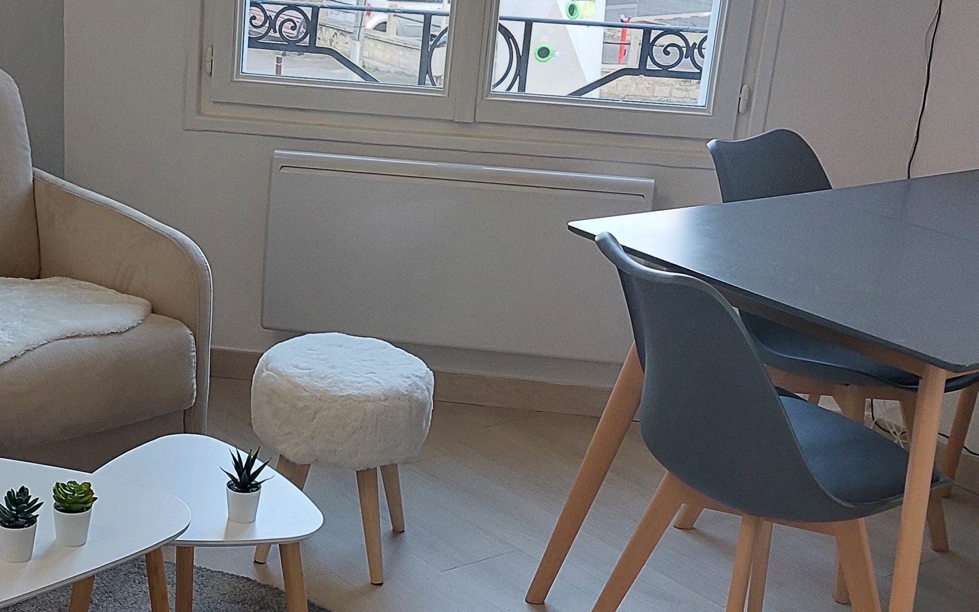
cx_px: 213
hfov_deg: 33.7
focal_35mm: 59
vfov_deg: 22.0
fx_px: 1574
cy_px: 353
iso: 160
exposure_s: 1/50
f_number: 1.8
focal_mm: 5.23
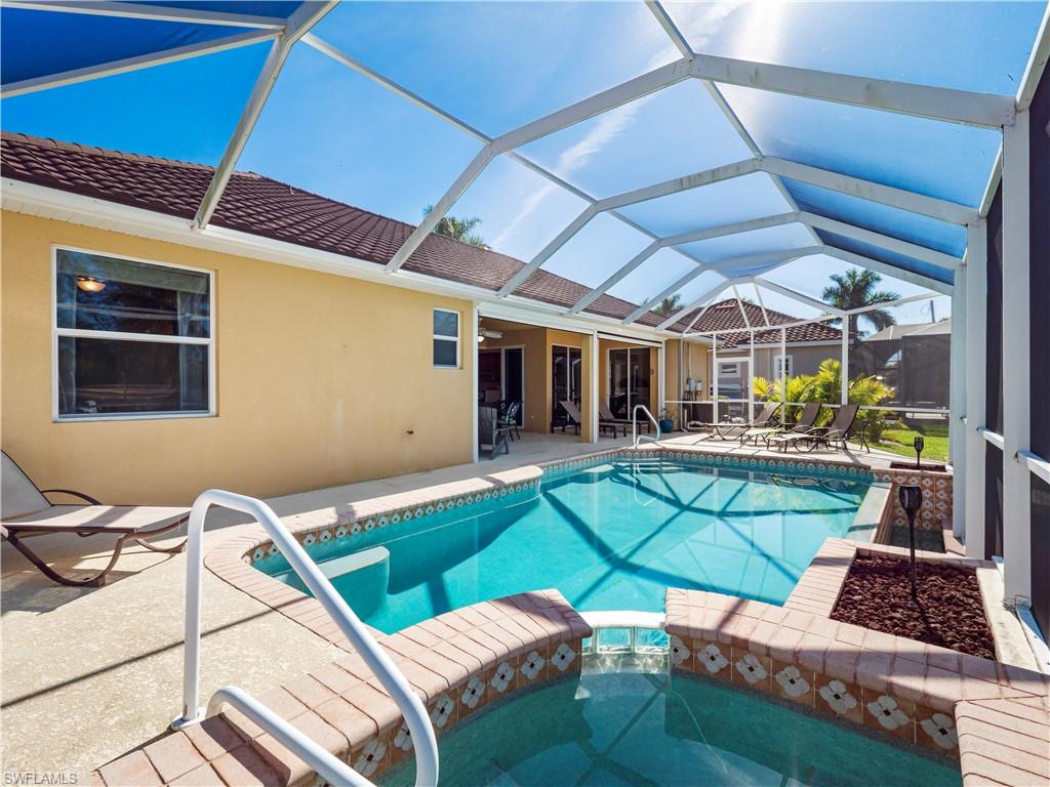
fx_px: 485
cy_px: 394
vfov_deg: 78.1
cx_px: 525
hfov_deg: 94.5
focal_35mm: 16
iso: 200
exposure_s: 1/100
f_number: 7.1
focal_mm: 8
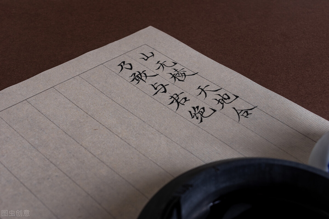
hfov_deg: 38.2
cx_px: 164
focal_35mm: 52
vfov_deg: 26.0
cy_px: 110
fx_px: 475
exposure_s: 1/100
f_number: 10
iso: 100
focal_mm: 35
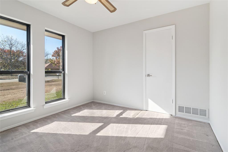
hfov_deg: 95.0
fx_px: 104
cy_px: 76
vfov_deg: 72.0
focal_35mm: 16
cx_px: 114
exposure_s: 1/125
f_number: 9
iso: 320
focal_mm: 11
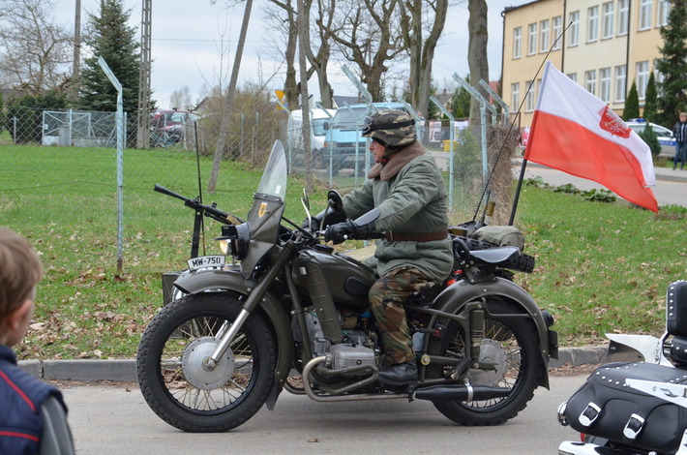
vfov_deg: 13.0
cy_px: 228
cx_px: 344
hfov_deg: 19.5
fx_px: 1999
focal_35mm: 105
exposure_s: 1/1000
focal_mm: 70
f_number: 8
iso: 1600
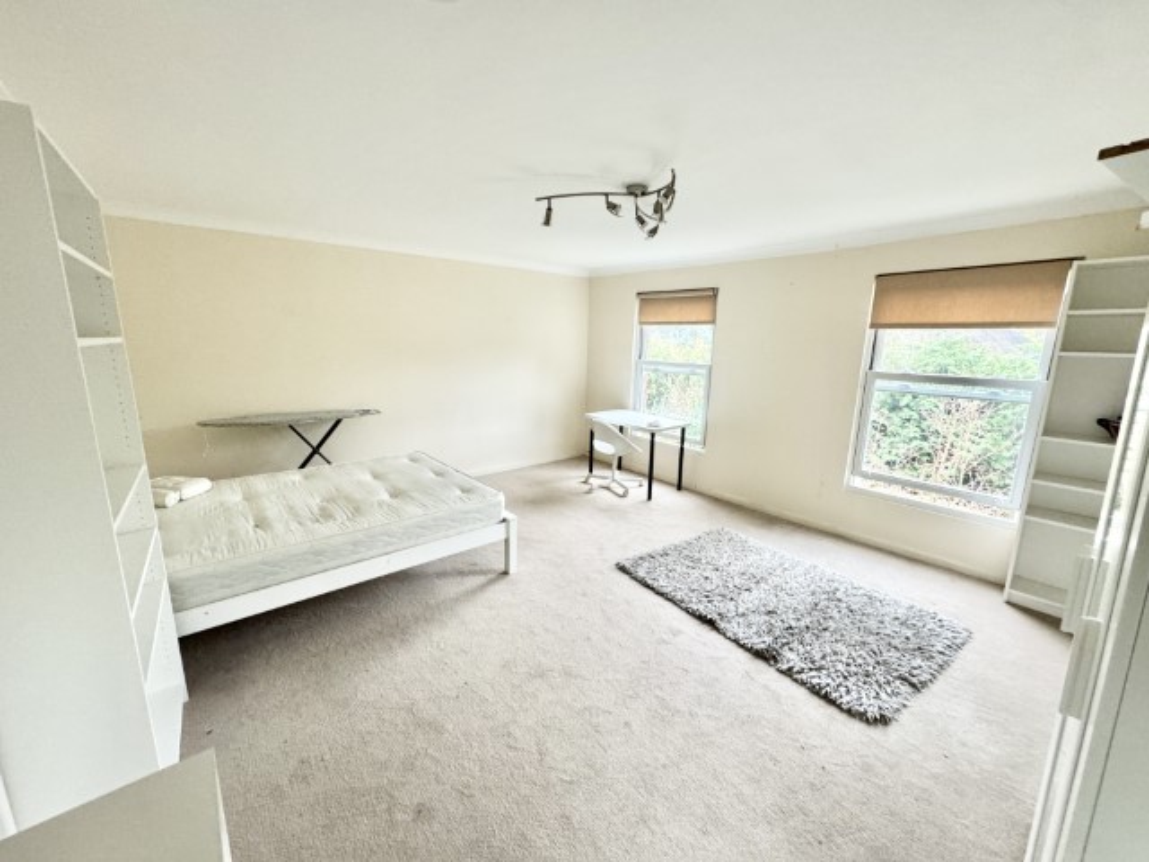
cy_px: 431
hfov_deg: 102.1
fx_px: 465
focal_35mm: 14
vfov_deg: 85.7
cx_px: 574
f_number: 2.2
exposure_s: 1/99
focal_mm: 2.22
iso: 250
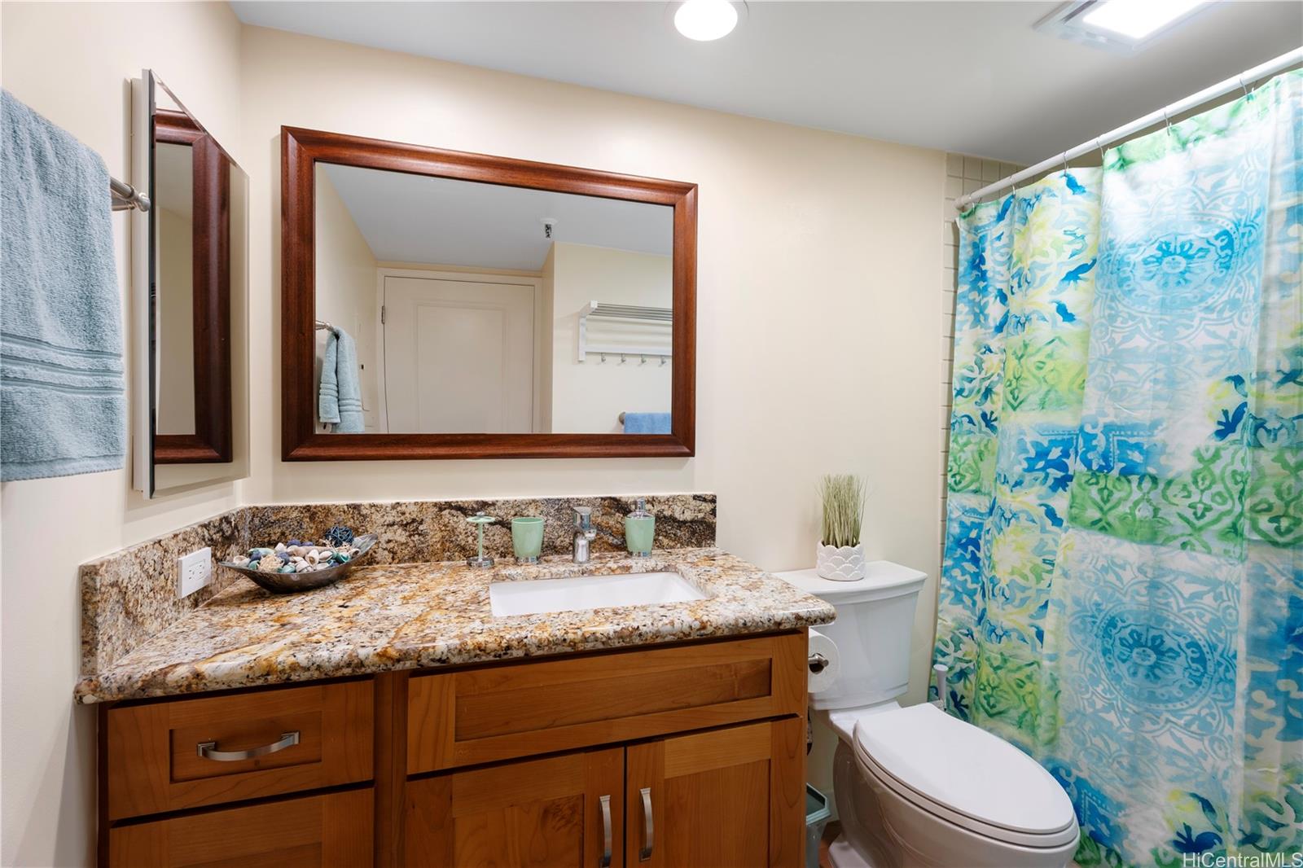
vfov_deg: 73.7
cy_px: 434
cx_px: 652
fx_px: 579
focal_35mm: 16
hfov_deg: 96.7
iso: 100
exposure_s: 1/50
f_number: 9
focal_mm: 16
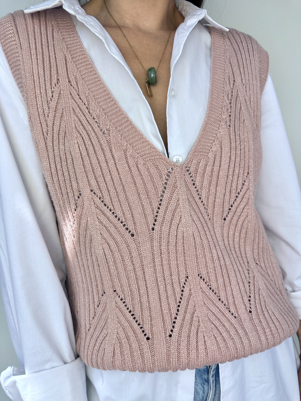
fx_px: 278
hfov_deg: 56.8
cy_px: 200
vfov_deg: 71.6
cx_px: 150
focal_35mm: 24
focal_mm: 6.86
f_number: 1.78
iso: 80
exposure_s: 1/494
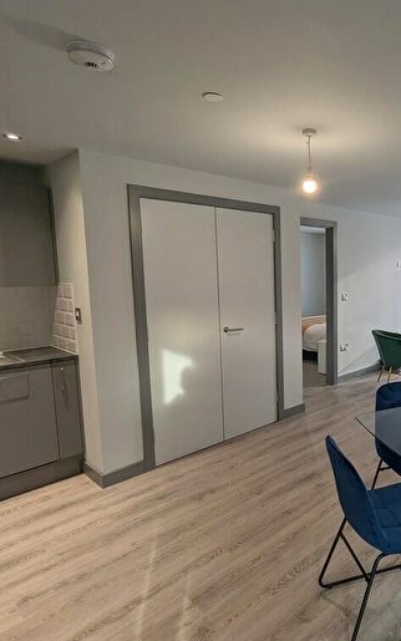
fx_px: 402
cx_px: 339
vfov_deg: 77.2
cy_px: 319
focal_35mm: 23
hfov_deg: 48.9
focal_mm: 2.35
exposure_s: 1/89.3
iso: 79
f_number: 2.2
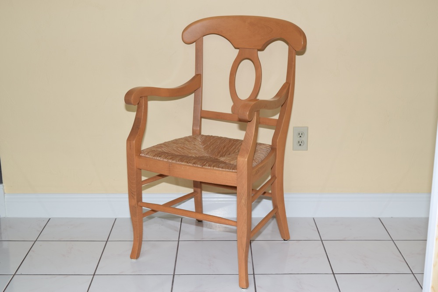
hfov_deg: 36.9
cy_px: 146
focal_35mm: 54
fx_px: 657
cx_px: 219
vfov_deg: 25.1
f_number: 8
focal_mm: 36
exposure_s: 1/60
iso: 100
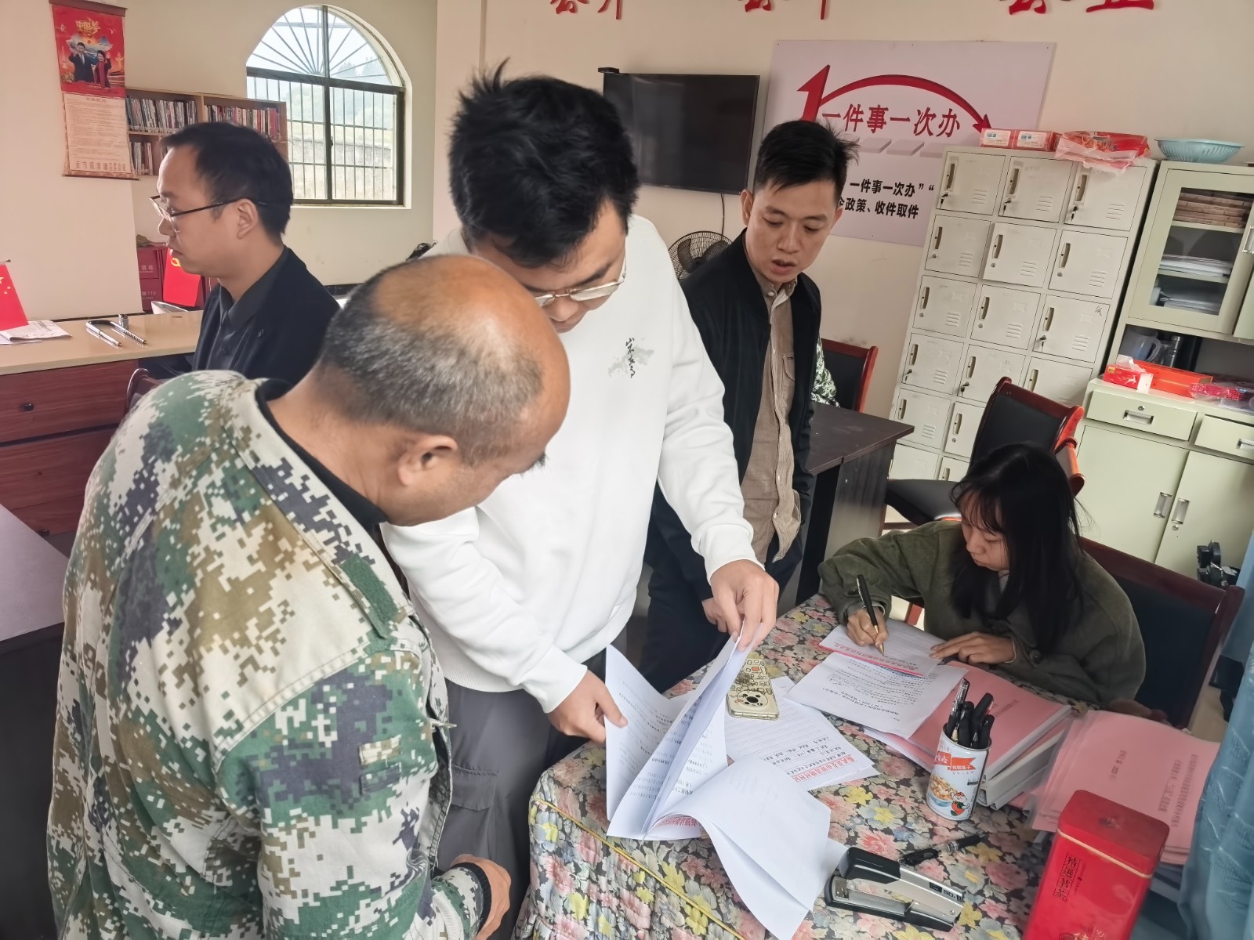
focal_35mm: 24
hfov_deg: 71.6
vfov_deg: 56.8
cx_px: 627
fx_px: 869
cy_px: 470
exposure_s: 1/333
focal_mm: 5.75
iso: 200
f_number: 1.4
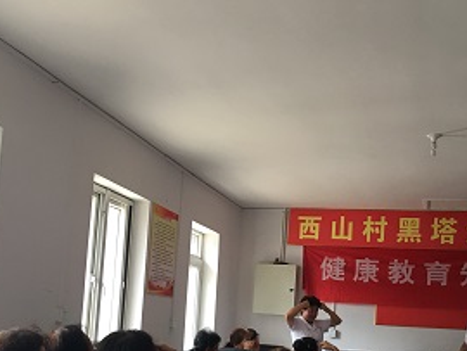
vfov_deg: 28.6
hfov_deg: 38.1
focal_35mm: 50
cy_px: 275
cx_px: 268
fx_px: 675
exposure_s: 1/33
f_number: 2.2
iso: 40
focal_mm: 4.15
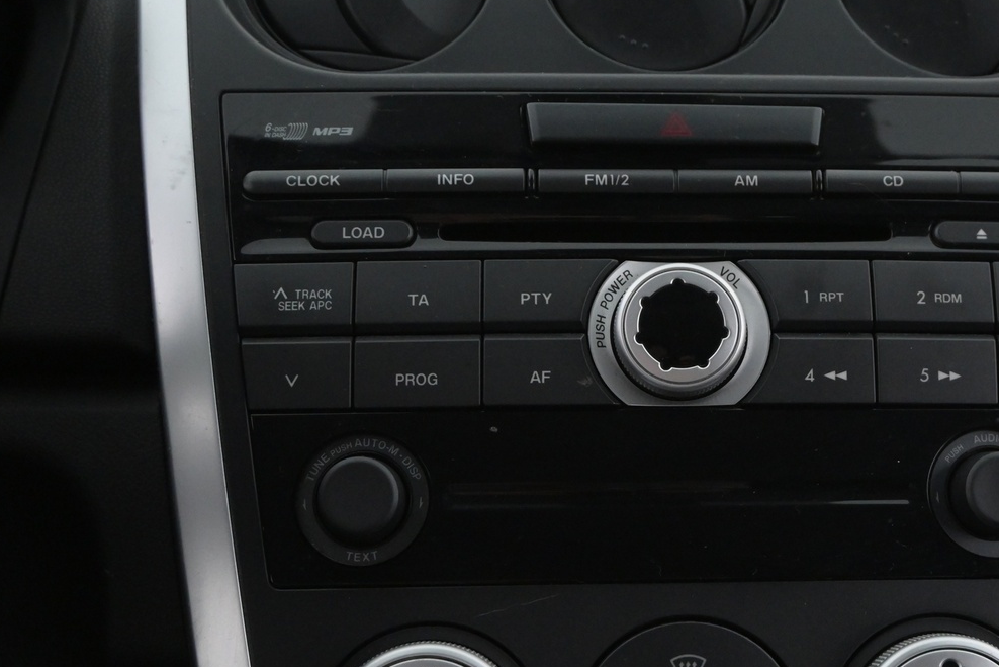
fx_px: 1637
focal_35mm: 59
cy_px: 410
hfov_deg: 33.5
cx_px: 692
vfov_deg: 23.0
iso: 2500
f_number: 4.2
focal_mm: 24
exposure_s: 1/80
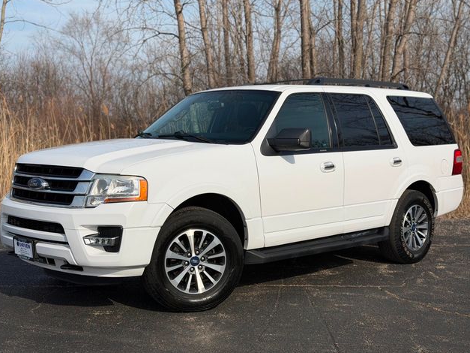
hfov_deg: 38.9
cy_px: 175
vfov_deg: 29.7
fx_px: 665
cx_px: 231
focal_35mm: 49
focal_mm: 6.76
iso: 80
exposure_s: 1/9901
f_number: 1.78
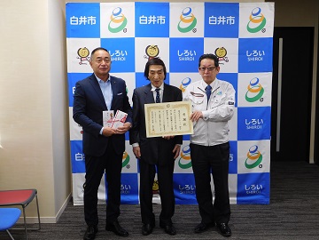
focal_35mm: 50
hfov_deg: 38.2
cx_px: 160
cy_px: 120
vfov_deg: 29.1
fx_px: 461
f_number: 4.1
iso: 160
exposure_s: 1/30
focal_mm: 8.9
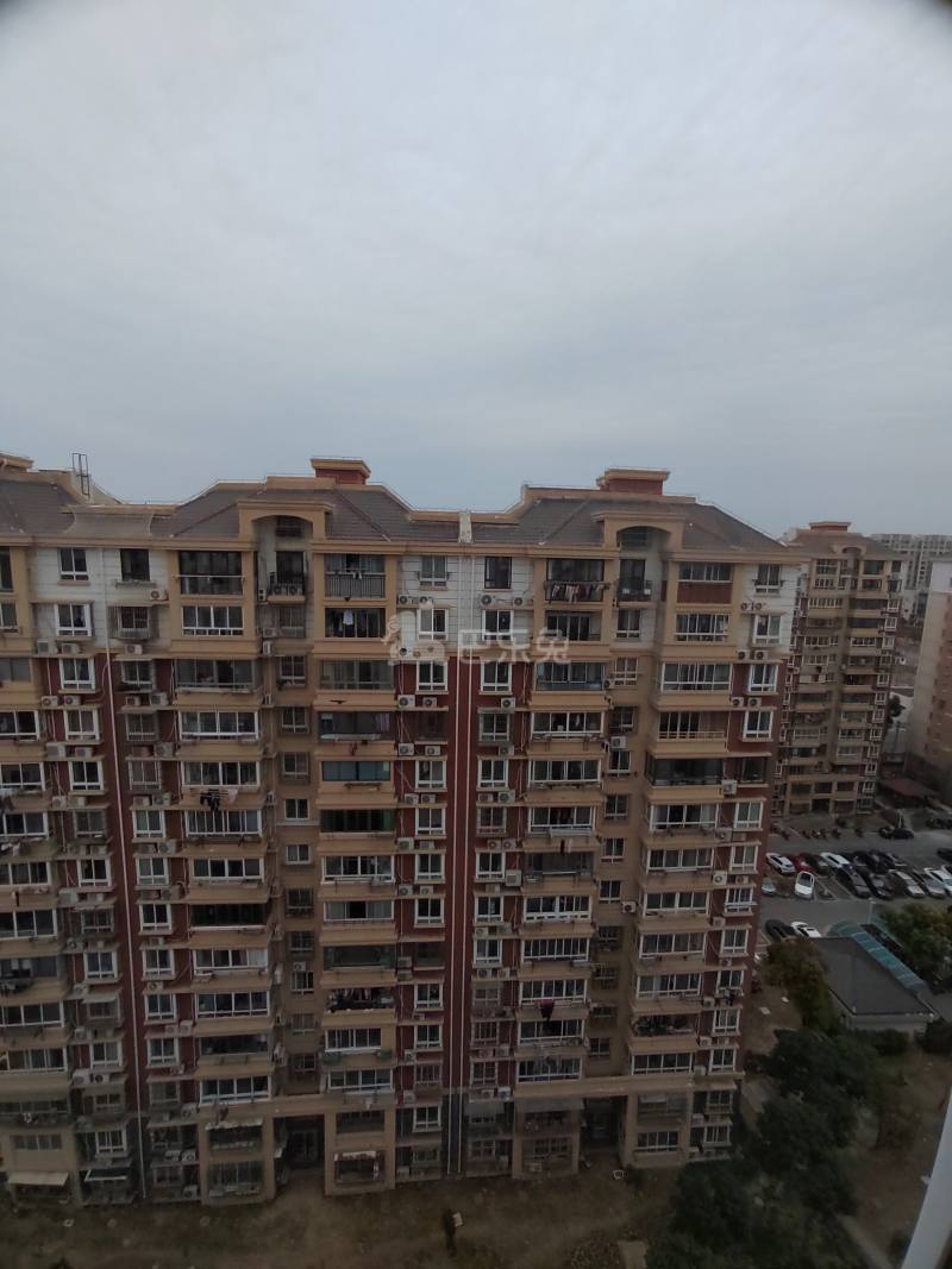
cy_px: 634
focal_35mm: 16
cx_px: 476
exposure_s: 1/1100
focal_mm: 1.68
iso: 100
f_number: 2.2
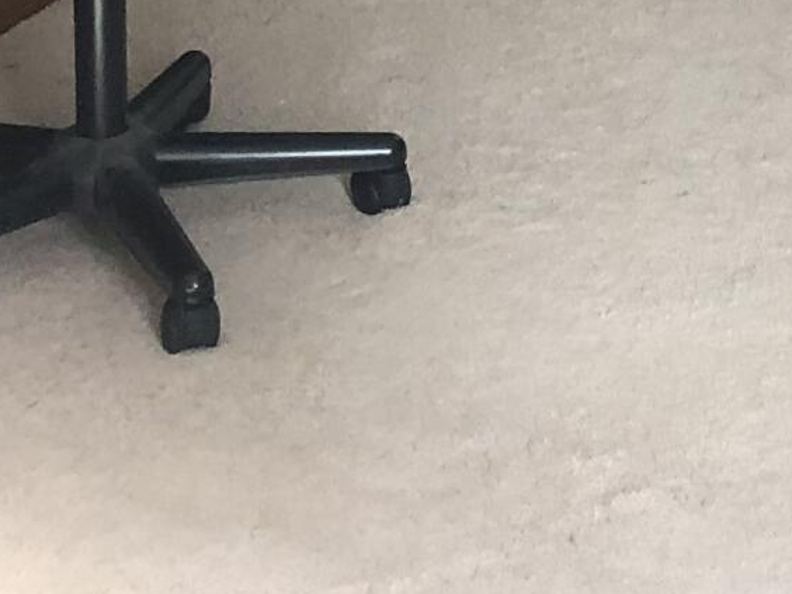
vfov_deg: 8.8
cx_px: 1143
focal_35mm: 149
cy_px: -966
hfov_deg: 12.7
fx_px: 3409
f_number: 1.8
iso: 32
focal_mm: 3.99
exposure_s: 1/30
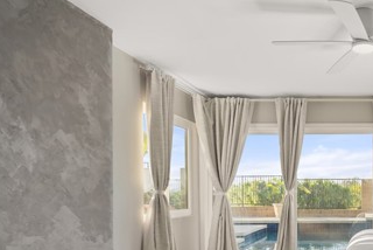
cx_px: 361
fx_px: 332
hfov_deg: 49.4
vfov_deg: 39.8
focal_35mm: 32
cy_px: 193
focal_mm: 16
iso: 640
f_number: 5
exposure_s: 1/30
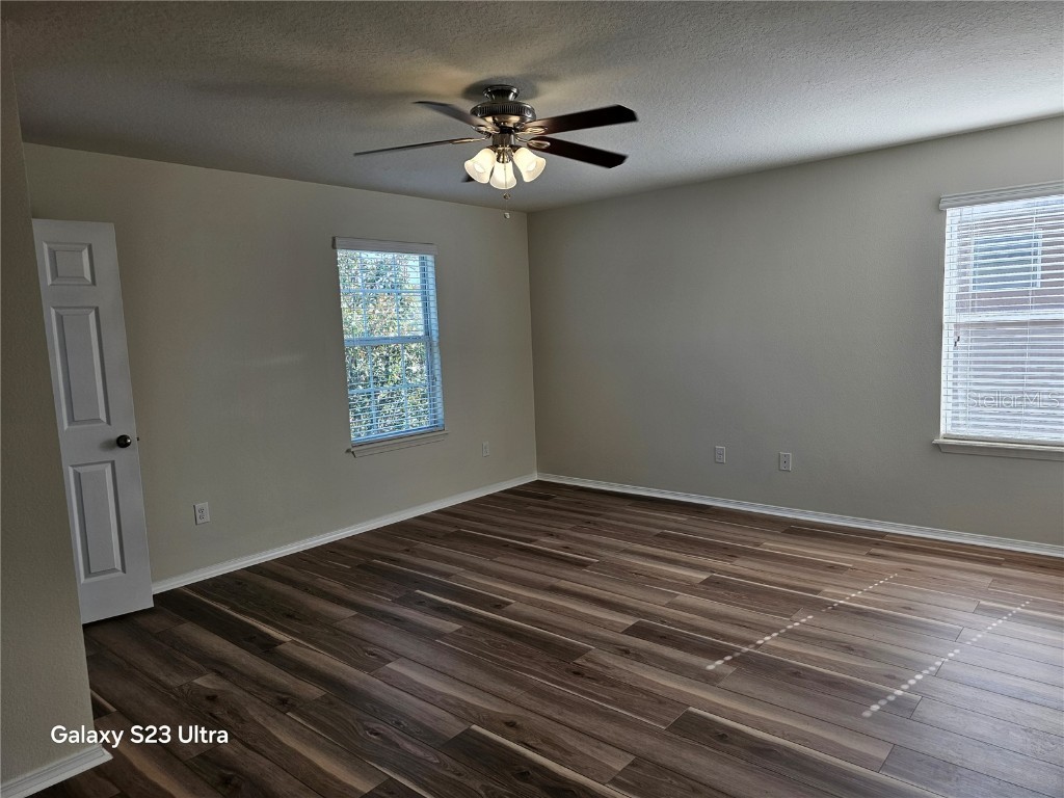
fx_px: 707
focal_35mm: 23
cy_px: 399
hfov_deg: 73.9
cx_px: 532
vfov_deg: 58.9
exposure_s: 1/120
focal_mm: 6.3
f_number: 1.7
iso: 40
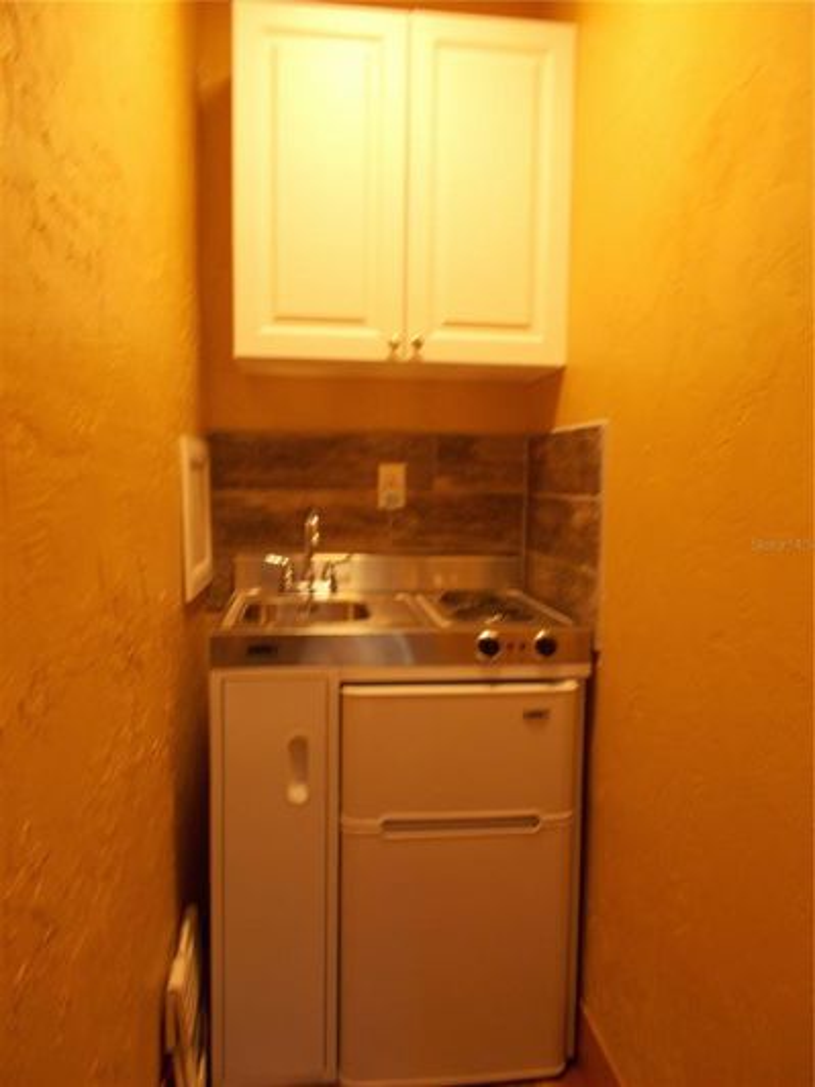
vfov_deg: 67.3
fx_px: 816
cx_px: 408
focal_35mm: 26
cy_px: 544
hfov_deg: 53.1
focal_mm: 4.6
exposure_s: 1/25
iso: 160
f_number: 3.2
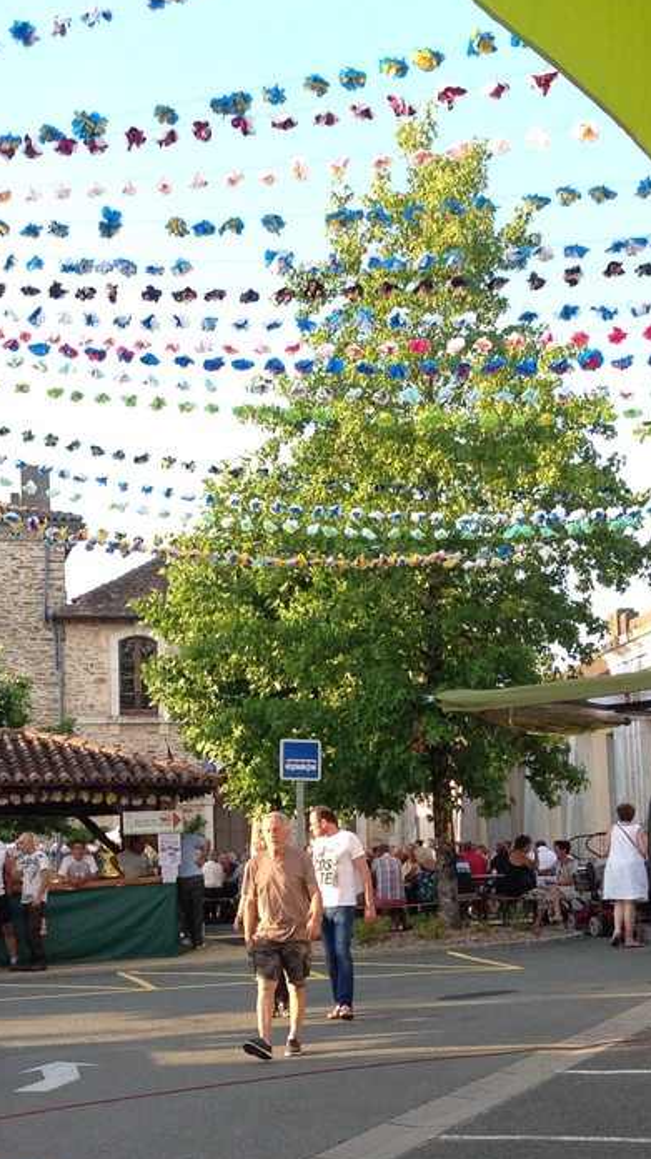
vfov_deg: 33.7
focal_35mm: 62
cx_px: 112
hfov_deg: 19.2
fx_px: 1904
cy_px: 729
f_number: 2.4
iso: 50
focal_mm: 4.12
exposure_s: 1/229
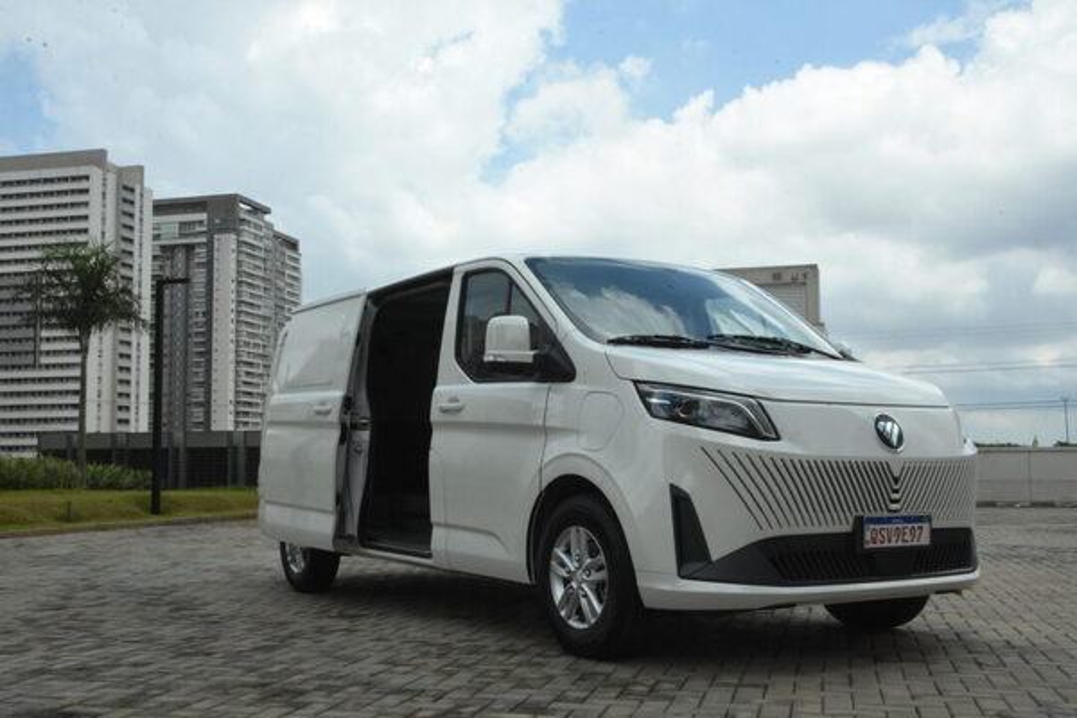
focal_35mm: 39
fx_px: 1167
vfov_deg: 34.2
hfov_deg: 49.6
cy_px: 359
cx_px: 538
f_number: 22
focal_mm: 26
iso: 800
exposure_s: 1/200
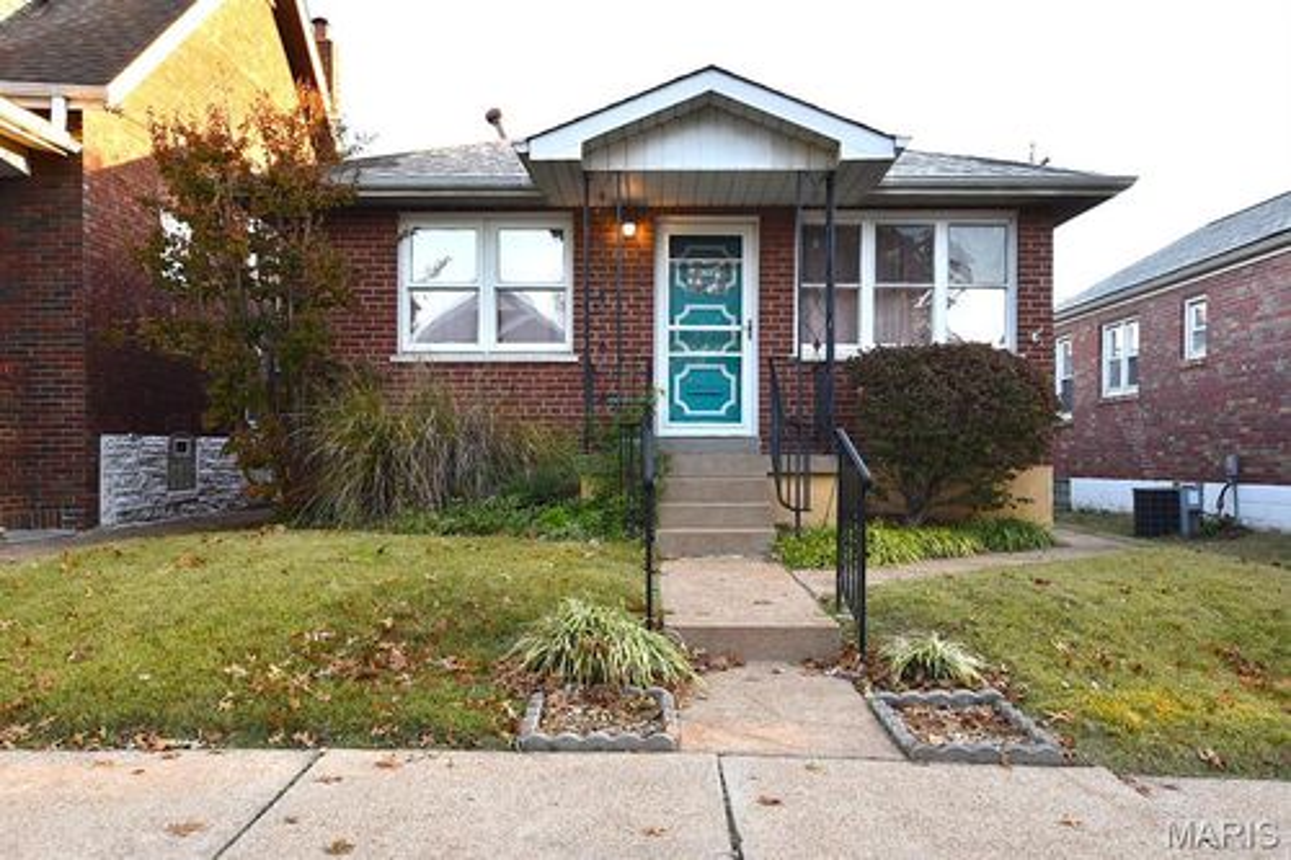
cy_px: 430
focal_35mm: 30
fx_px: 1075
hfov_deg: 61.9
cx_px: 646
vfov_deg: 43.6
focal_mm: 20
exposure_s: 1/25
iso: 200
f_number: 9
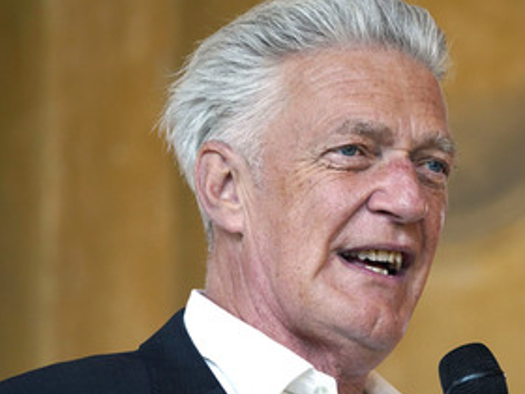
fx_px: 4686
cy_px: 244
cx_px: 421
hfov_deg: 6.4
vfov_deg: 4.8
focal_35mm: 309
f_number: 6.3
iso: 1250
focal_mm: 200
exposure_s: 1/160
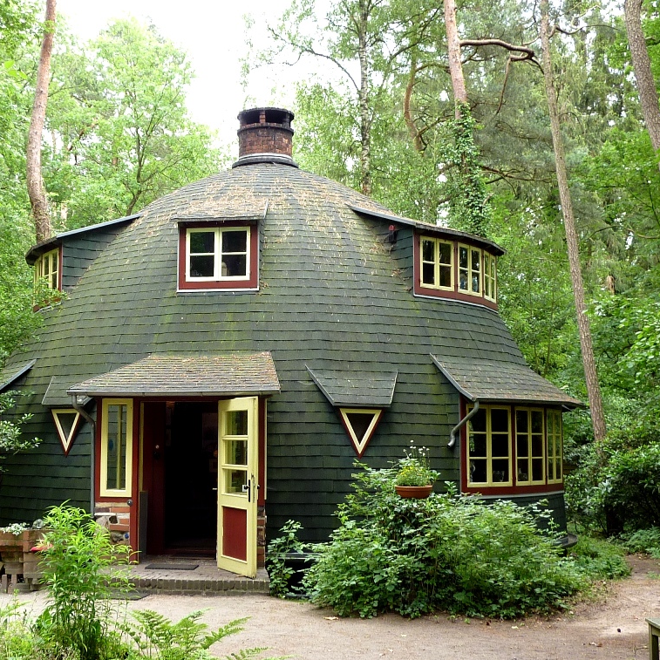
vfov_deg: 34.7
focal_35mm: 49
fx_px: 1057
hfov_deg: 34.4
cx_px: 221
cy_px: 331
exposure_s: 1/50
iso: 80
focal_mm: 4.7
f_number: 3.4
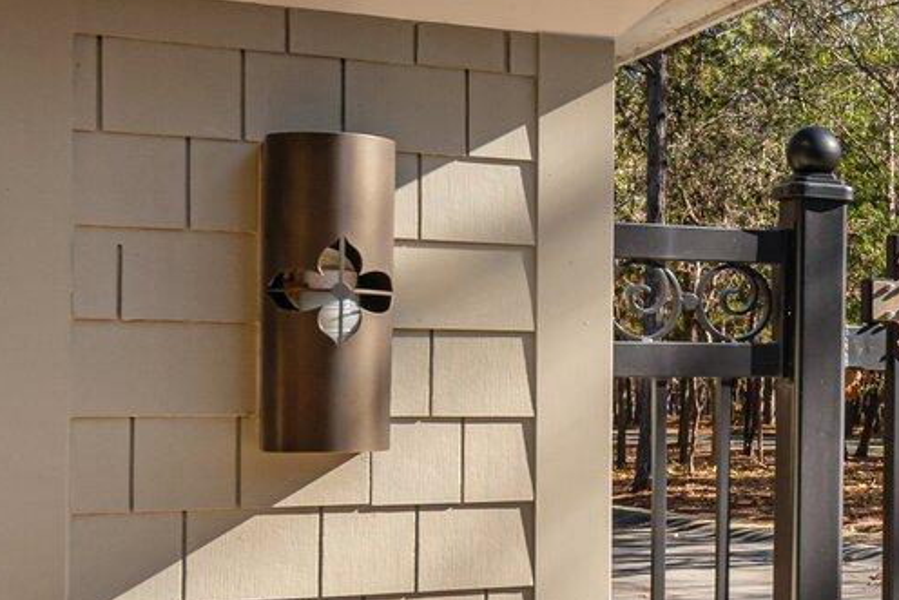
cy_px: 338
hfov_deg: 26.3
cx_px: 1140
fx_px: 1649
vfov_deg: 20.6
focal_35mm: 66
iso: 250
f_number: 4
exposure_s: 1/800
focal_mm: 16
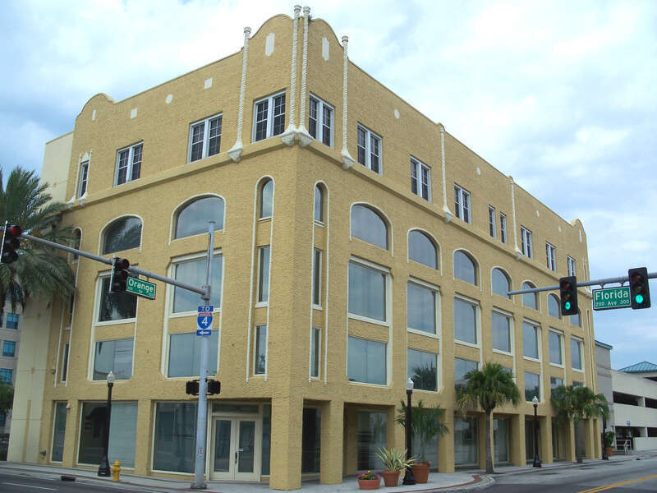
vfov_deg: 38.7
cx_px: 328
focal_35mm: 37
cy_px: 246
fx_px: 702
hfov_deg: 50.1
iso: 64
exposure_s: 1/800
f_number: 4
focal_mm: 7.8
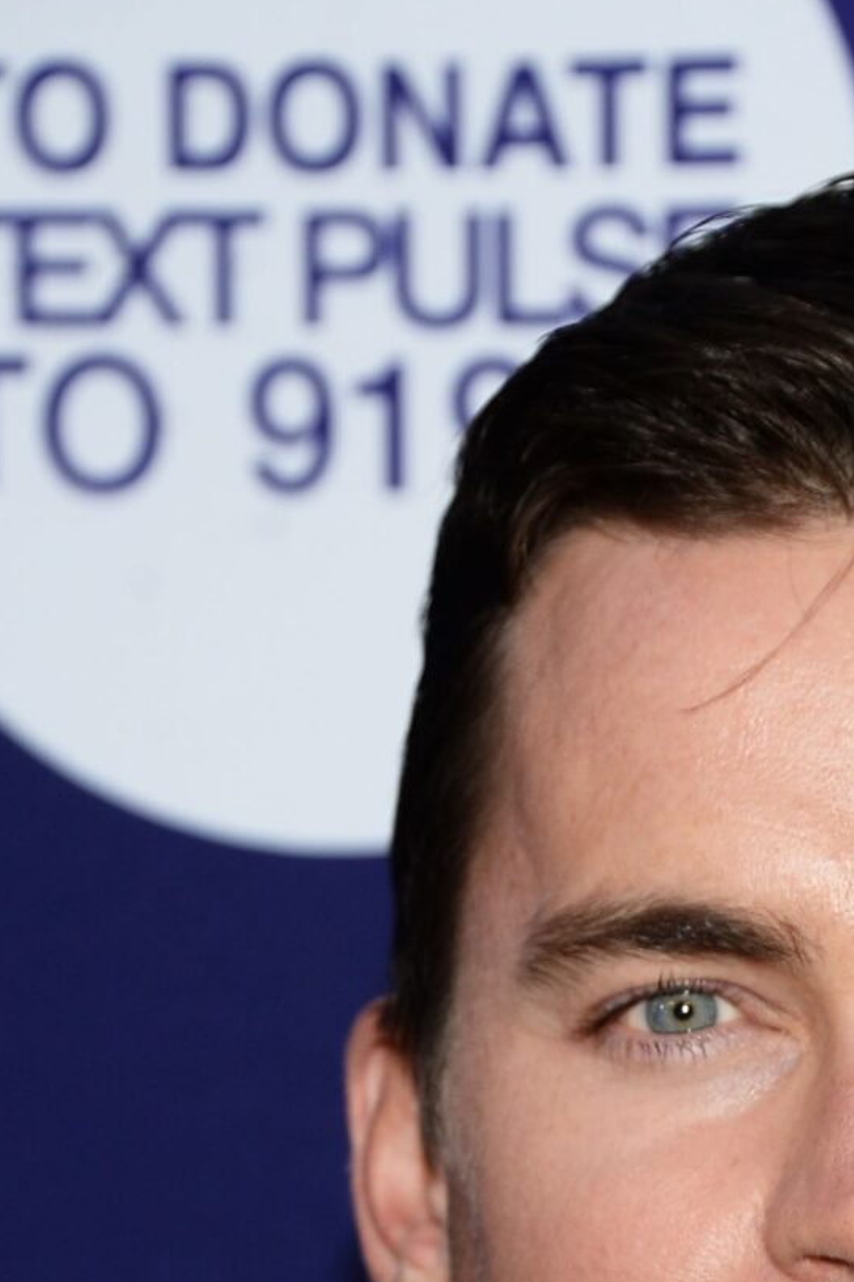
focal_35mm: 263
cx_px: 887
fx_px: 9358
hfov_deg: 5.2
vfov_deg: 7.8
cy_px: 1366
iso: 500
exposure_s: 1/250
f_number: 7.1
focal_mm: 122
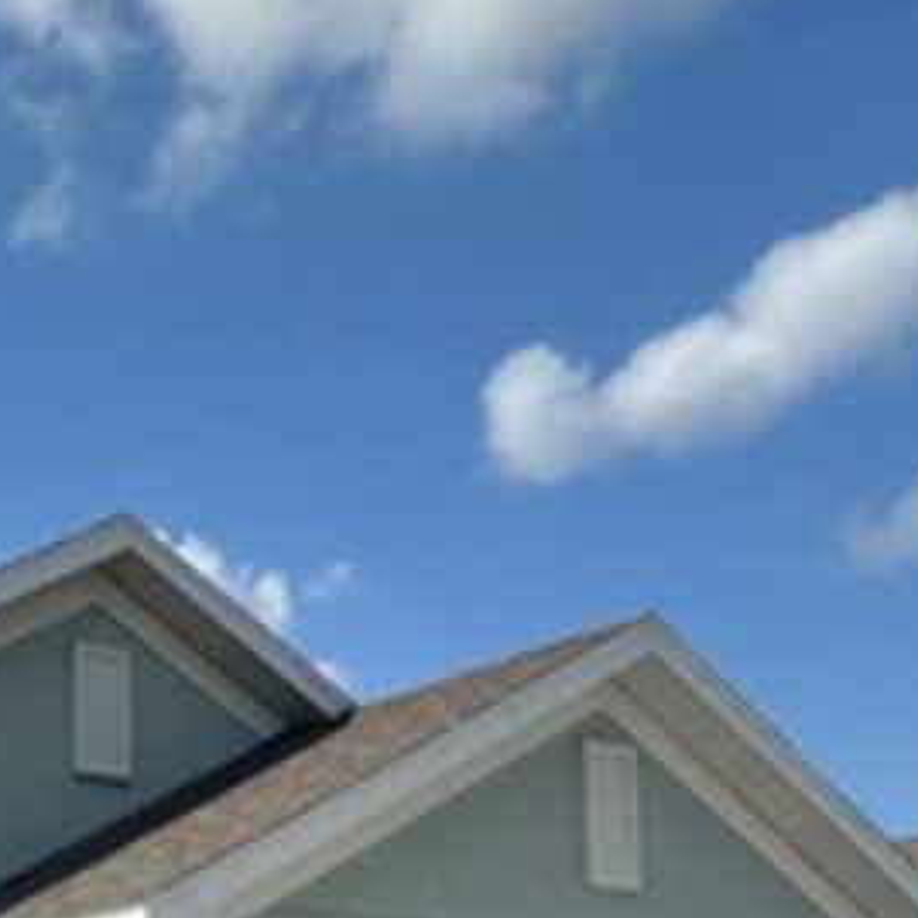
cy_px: 1117
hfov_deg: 23.9
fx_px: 1770
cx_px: -404
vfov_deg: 25.8
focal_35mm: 59
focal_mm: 2.22
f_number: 2.2
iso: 50
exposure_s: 1/2398
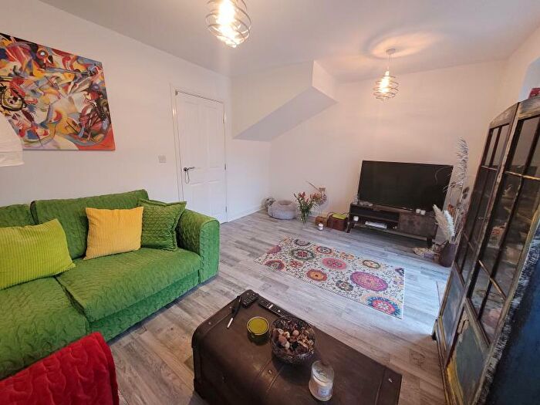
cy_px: 202
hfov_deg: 106.2
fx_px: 203
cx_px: 270
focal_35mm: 13
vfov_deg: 89.9
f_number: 2.2
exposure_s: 1/33
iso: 320
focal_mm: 1.74
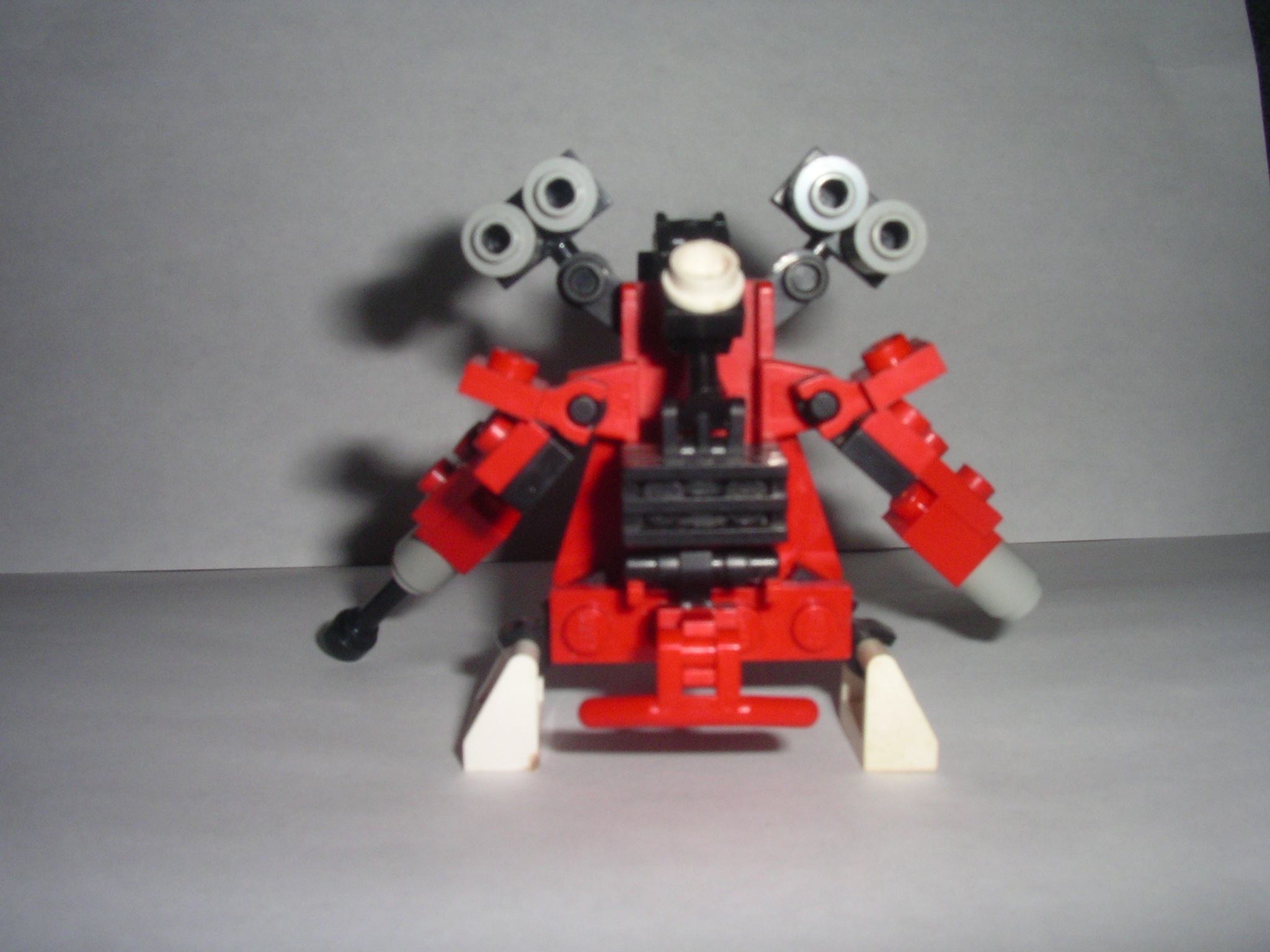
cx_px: 635
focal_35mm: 37
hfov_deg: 50.1
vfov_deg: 38.7
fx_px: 1357
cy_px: 476
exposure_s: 1/60
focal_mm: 5.7
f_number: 6.9
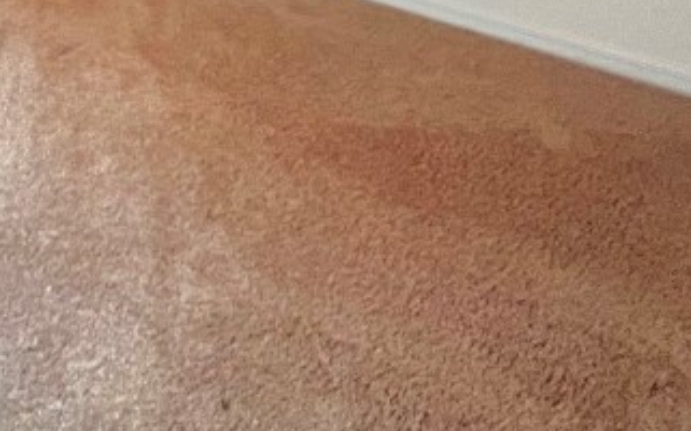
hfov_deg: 41.6
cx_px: 67
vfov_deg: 21.8
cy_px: -287
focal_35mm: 44
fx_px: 828
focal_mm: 1.57
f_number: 1.8
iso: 250
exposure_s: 1/60
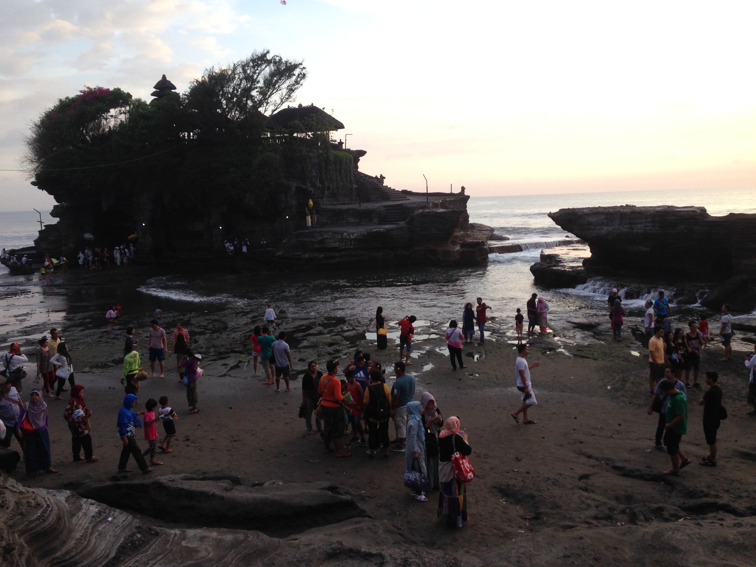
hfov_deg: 55.4
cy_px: 284
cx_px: 378
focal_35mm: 33
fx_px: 721
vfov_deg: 42.9
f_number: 2.4
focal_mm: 4.12
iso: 50
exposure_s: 1/304
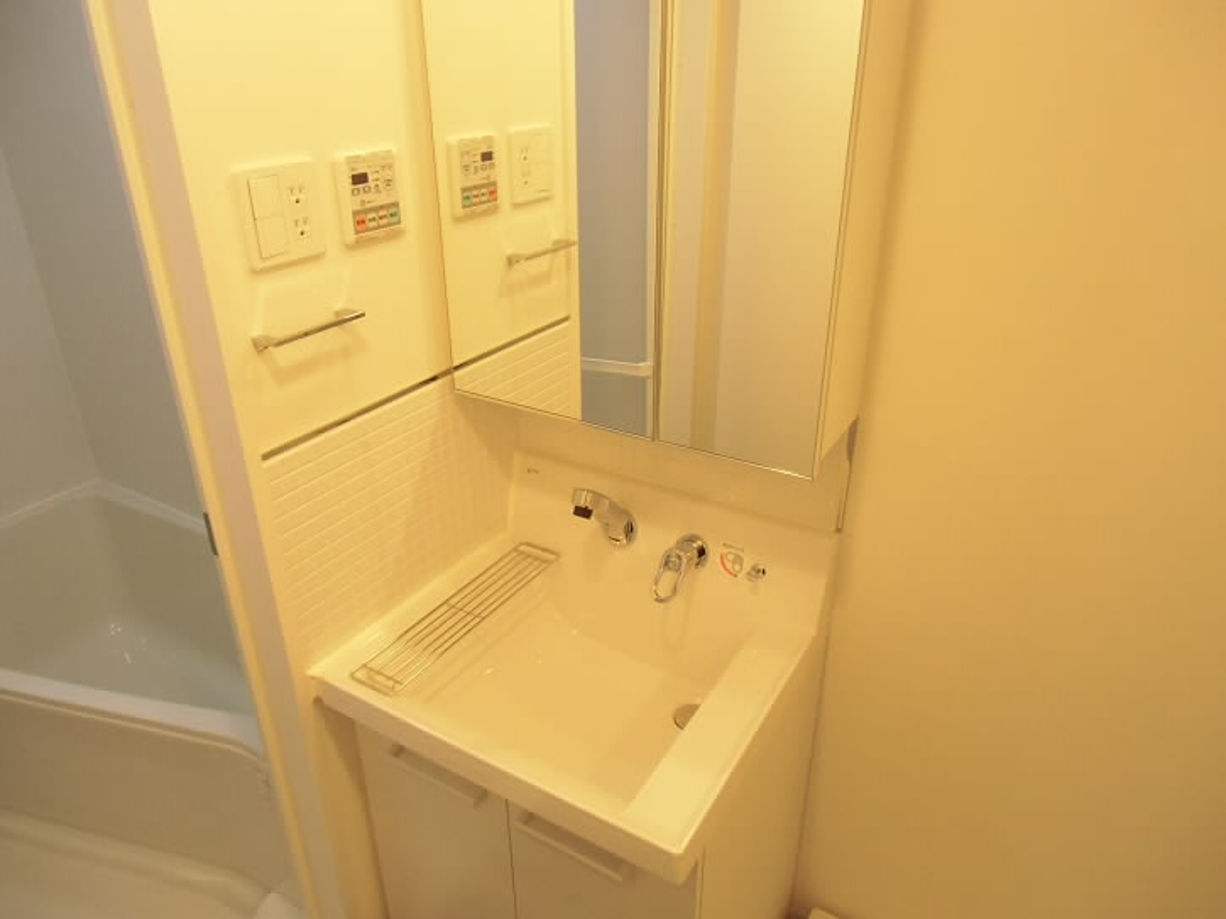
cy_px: 460
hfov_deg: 71.6
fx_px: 850
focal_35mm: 24
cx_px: 613
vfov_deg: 56.8
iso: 400
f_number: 3
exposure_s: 1/80
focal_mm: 4.24
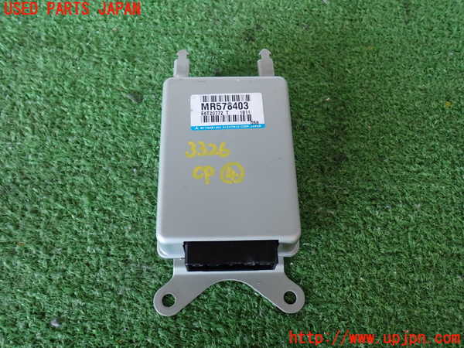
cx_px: 232
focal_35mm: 32
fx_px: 429
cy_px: 174
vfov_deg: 44.2
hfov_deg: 56.8
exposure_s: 1/40
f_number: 2.4
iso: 200
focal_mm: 5.79
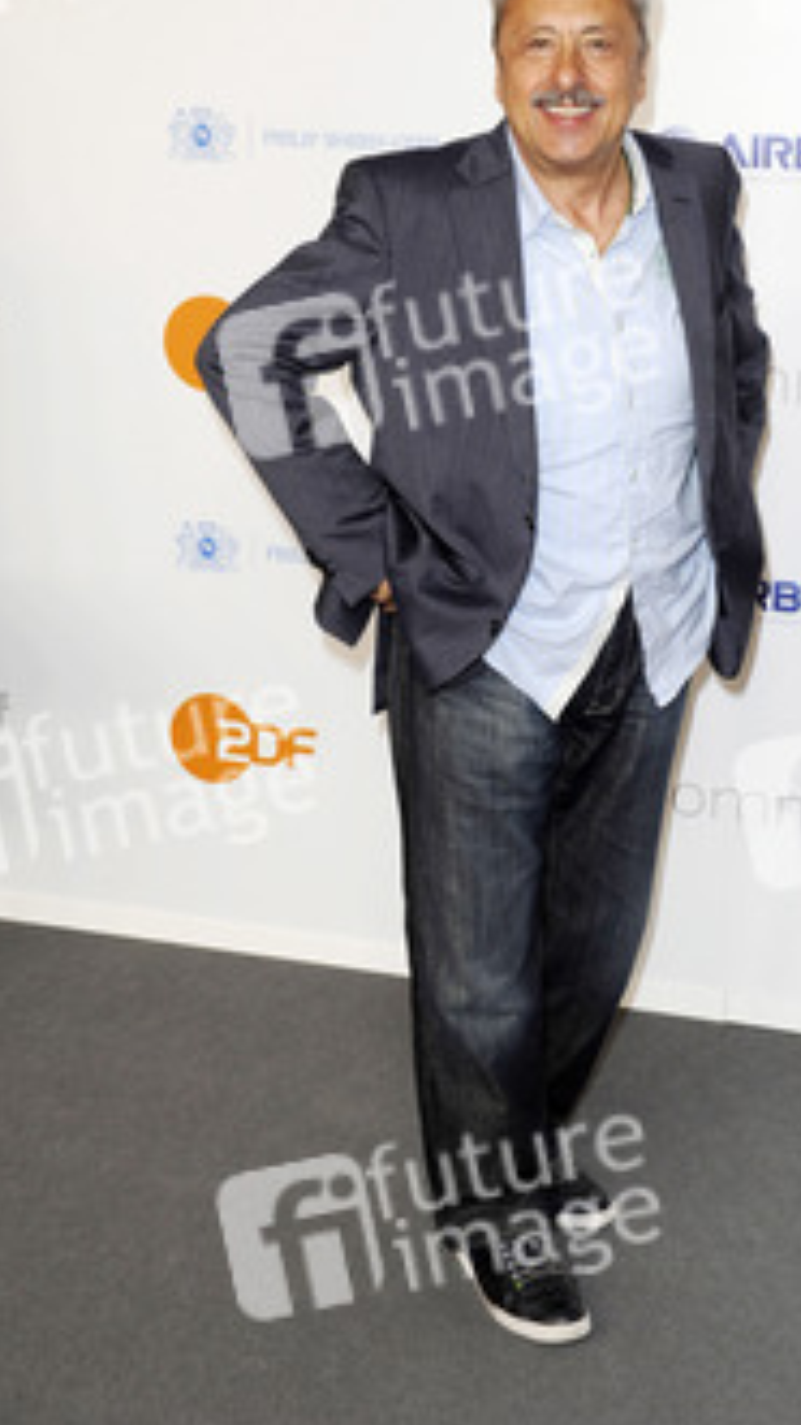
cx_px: 564
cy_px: 573
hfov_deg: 21.0
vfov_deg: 36.5
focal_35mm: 57
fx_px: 2154
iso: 800
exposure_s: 1/160
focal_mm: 45
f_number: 6.3
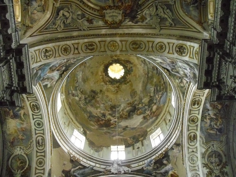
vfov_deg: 37.7
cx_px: 118
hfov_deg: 49.0
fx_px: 259
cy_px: 88
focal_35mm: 38
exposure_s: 1/60
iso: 800
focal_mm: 6.2
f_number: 2.8
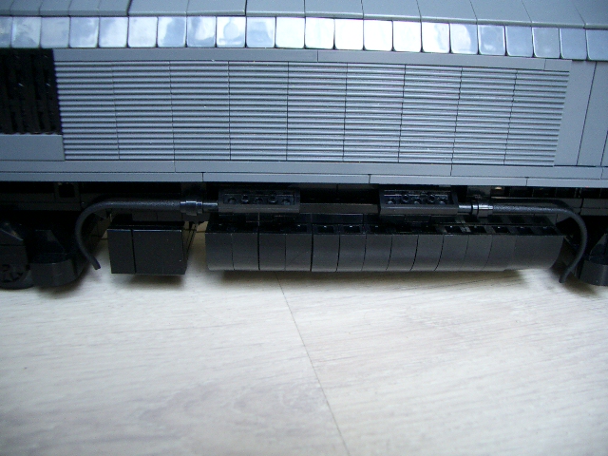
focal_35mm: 35
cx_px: 304
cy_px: 228
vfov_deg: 40.7
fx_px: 615
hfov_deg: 52.6
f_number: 2.6
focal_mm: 5.8
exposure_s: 1/20
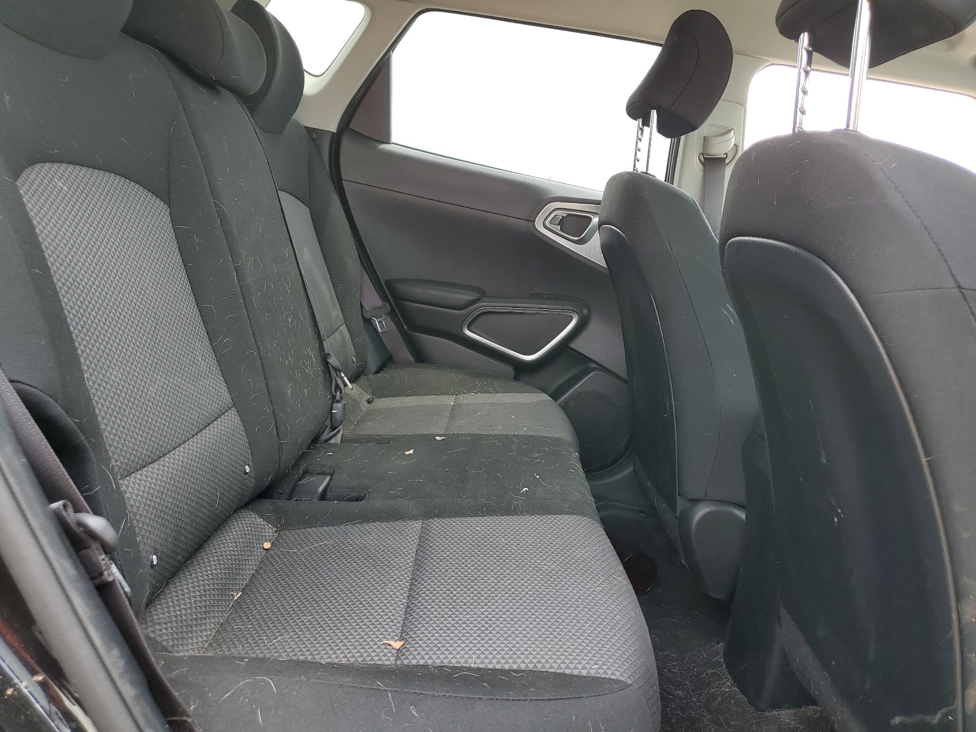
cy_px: 366
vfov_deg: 53.1
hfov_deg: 67.3
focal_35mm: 26
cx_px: 488
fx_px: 733
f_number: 1.5
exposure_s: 1/175
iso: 50
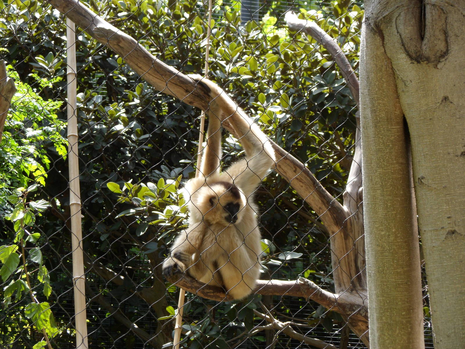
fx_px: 1746
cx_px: 232
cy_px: 174
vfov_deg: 11.4
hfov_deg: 15.2
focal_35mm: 130
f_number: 5.4
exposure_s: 1/60
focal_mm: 22.5
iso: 80
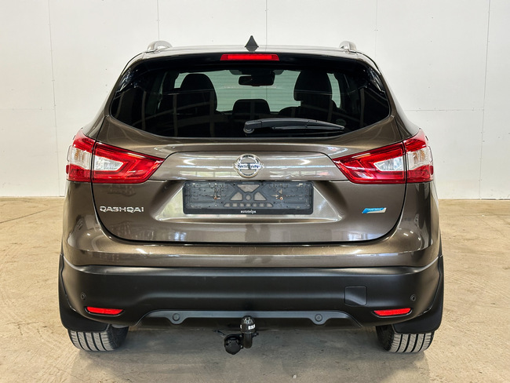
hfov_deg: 39.6
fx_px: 707
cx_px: 255
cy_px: 192
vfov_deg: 30.3
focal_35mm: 48
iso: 200
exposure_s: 1/50
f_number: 1.8
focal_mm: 6.86
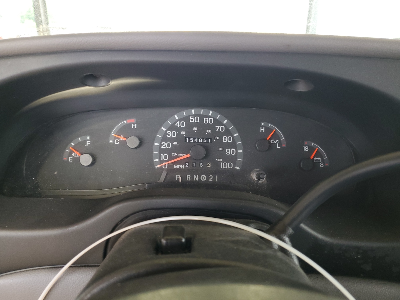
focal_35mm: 26
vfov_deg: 53.1
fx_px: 300
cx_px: 200
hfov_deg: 67.3
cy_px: 150
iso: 113
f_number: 1.5
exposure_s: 1/60.2
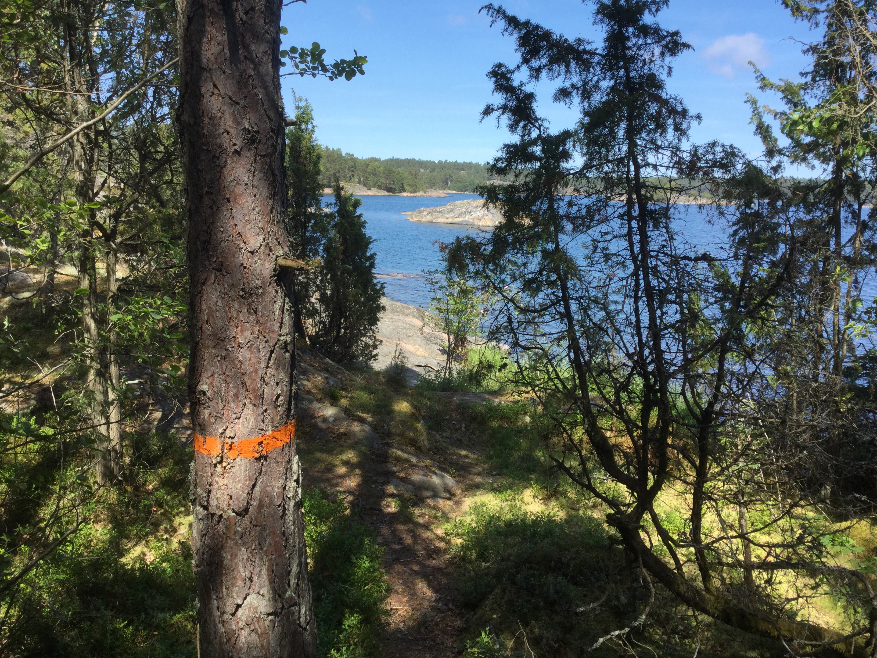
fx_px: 785
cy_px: 329
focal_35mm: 31
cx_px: 438
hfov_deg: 58.4
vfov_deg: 45.4
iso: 25
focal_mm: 3.3
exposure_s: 1/604
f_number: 2.4
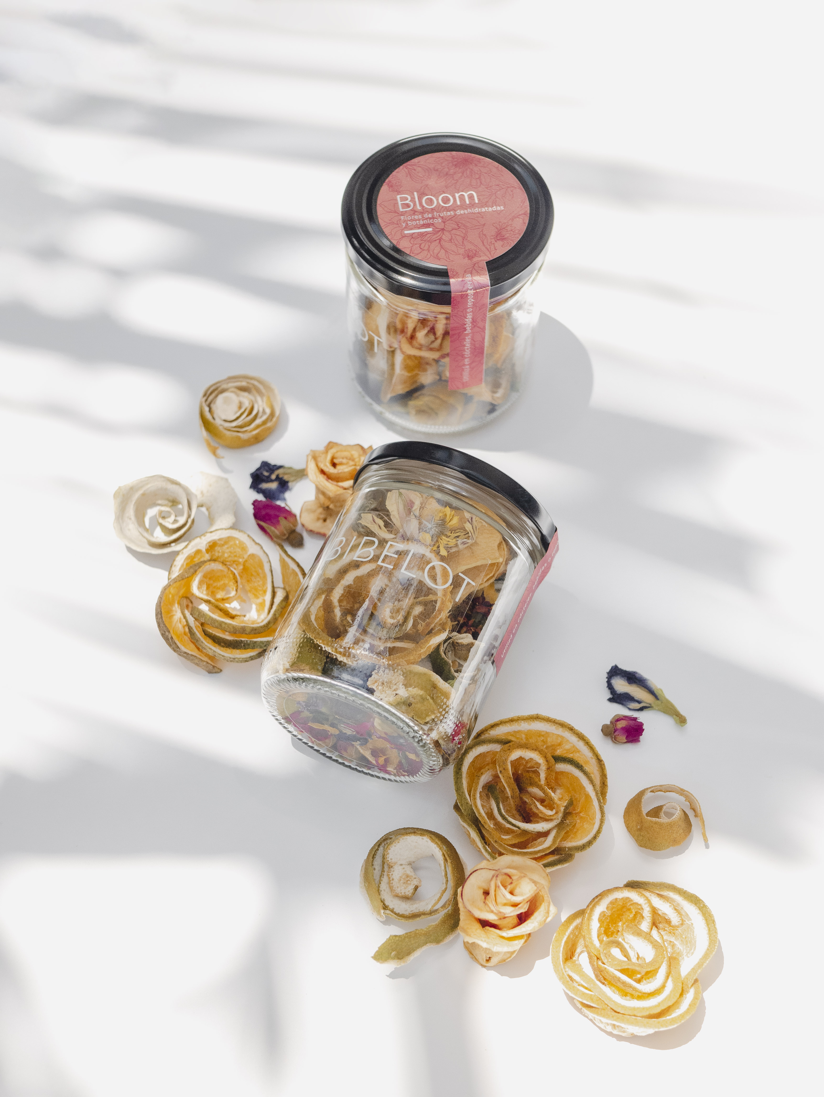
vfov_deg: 38.2
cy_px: 548
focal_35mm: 50
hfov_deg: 29.1
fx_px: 1586
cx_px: 412
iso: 400
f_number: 3.5
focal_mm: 25
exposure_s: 1/2500
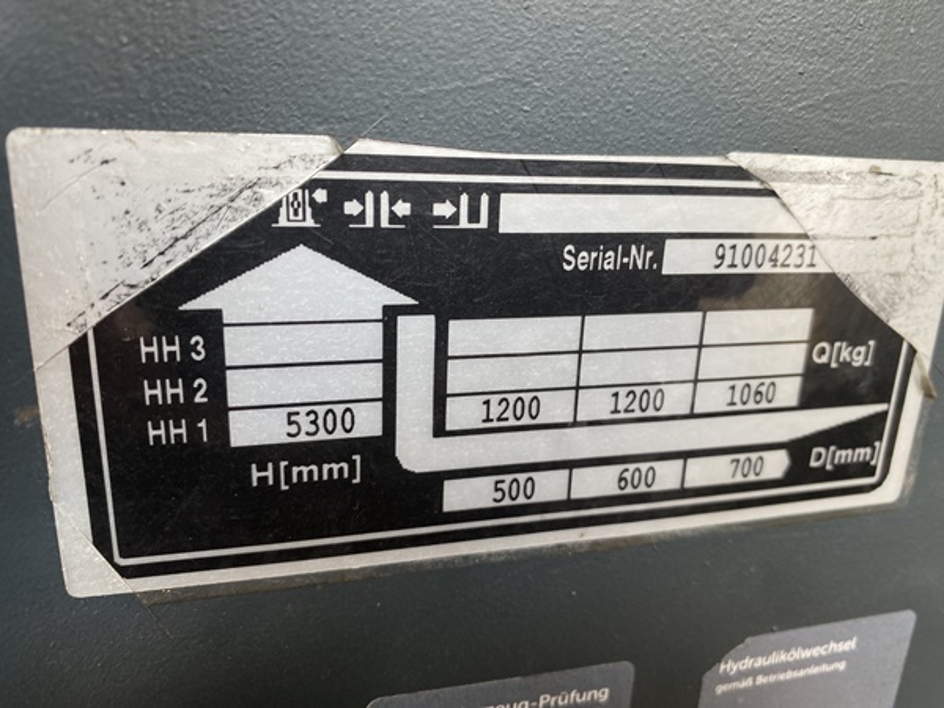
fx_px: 709
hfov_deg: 67.3
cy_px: 354
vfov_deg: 53.1
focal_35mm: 26
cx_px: 472
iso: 64
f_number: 1.8
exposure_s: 1/122
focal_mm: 4.25
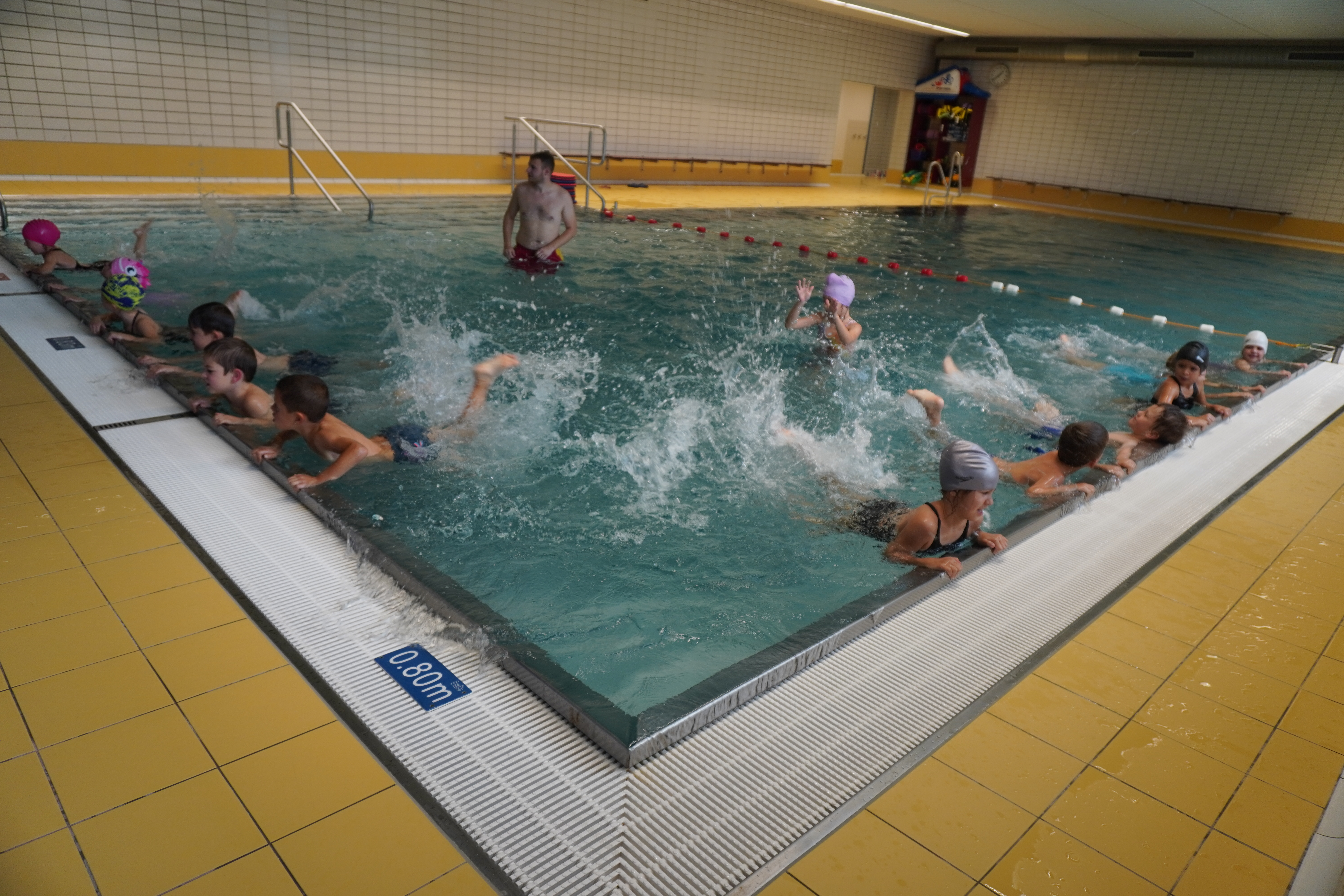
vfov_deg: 53.1
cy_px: 448
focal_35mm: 24
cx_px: 672
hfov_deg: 73.7
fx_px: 896
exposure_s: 1/160
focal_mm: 16
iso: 250
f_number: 4
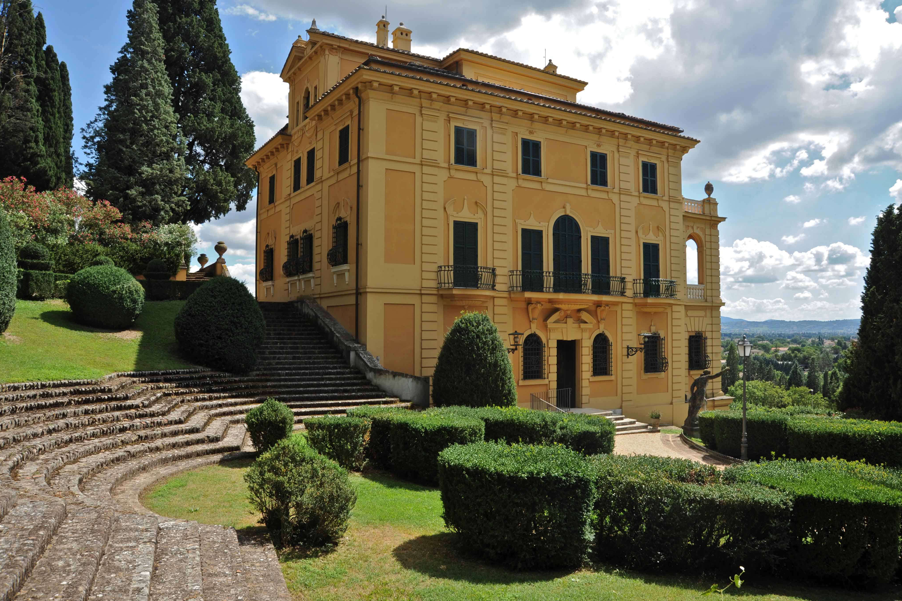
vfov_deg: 51.3
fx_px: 626
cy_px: 295
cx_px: 454
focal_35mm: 25
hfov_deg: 71.5
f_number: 16
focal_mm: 24
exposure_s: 1/100
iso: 200
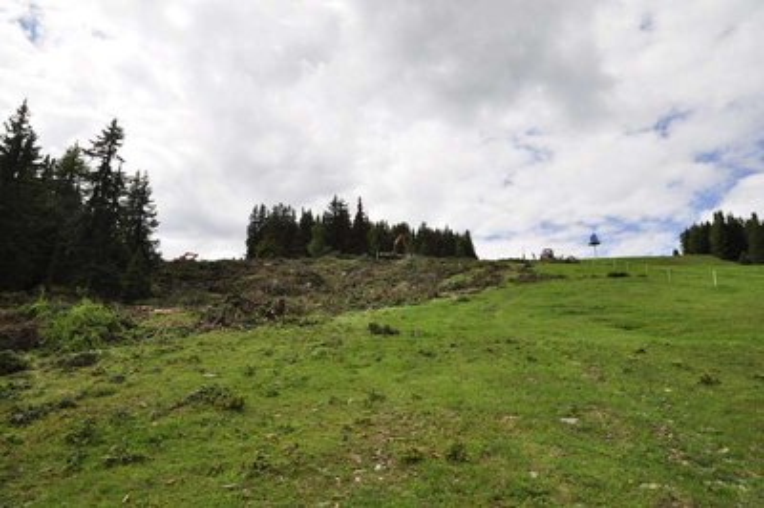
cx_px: 382
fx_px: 509
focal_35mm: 24
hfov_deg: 73.8
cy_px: 254
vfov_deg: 53.1
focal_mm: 16
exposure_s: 1/400
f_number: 10
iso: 200
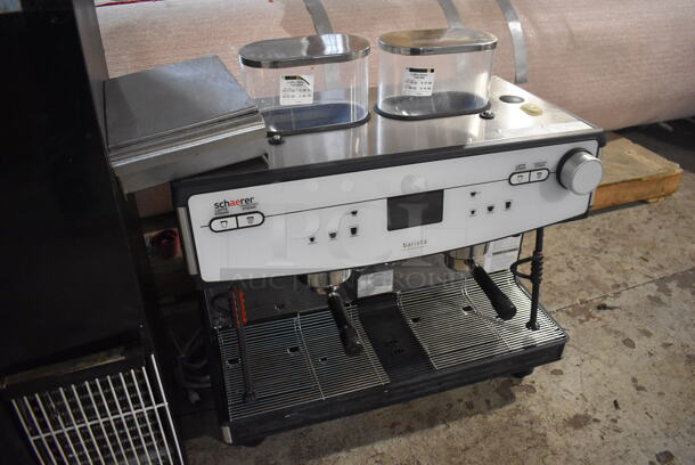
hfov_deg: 67.3
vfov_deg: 48.0
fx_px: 522
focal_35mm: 27
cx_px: 348
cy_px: 232
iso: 4000
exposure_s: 1/125
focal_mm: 18
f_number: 3.5
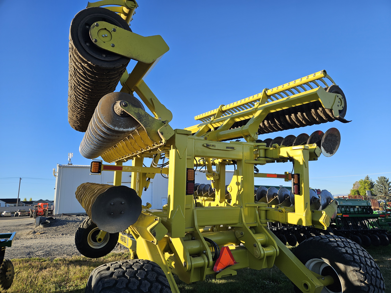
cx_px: 196
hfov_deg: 73.9
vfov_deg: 58.9
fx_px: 260
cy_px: 146
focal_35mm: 23
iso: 25
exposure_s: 1/917
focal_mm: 5.4
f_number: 1.8
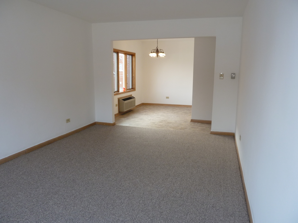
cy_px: 112
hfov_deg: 69.4
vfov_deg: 54.9
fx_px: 215
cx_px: 149
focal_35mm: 25
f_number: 3.3
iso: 100
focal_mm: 4.1
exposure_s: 1/30
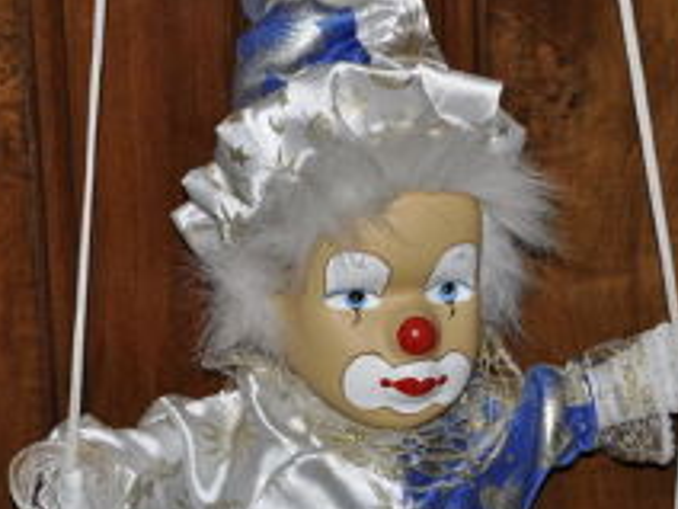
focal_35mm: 179
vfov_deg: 8.3
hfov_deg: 11.0
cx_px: 368
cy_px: 344
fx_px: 3508
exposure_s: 1/200
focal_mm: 55
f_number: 13
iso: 200
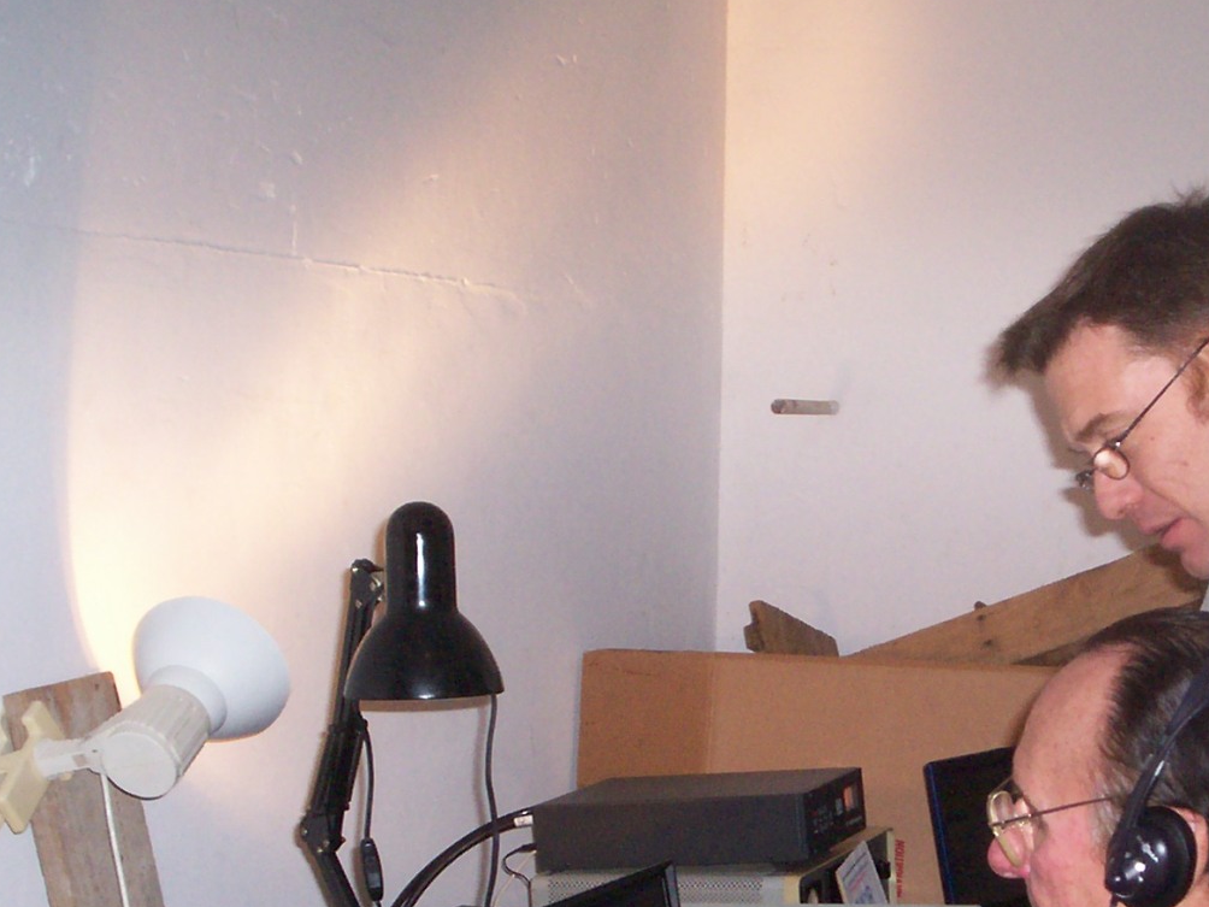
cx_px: 931
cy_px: 688
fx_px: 2480
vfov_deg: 20.5
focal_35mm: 71
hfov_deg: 27.0
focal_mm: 5.9
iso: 140
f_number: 4.5
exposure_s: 1/64
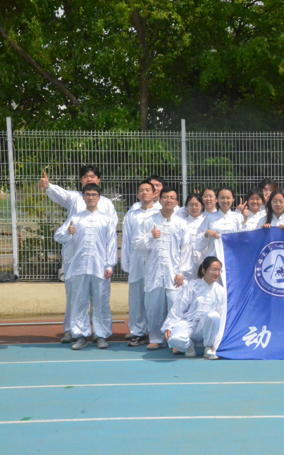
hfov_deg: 17.7
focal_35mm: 70
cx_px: 343
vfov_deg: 29.4
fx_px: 867
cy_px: 229
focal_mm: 30
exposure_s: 1/2000
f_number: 22
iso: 6400
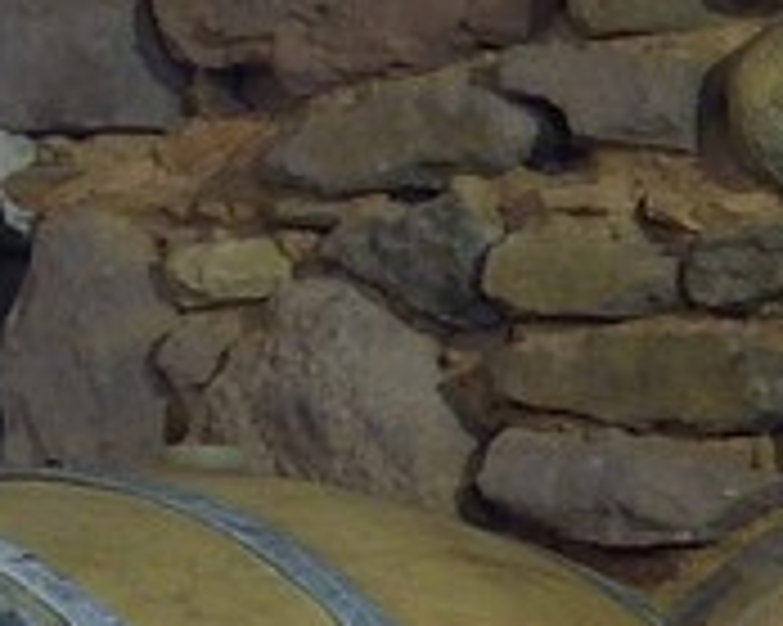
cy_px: 2391
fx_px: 7180
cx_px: 2542
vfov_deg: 4.6
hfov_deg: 5.7
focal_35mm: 310
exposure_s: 1/15
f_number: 7.1
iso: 1600
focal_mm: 36
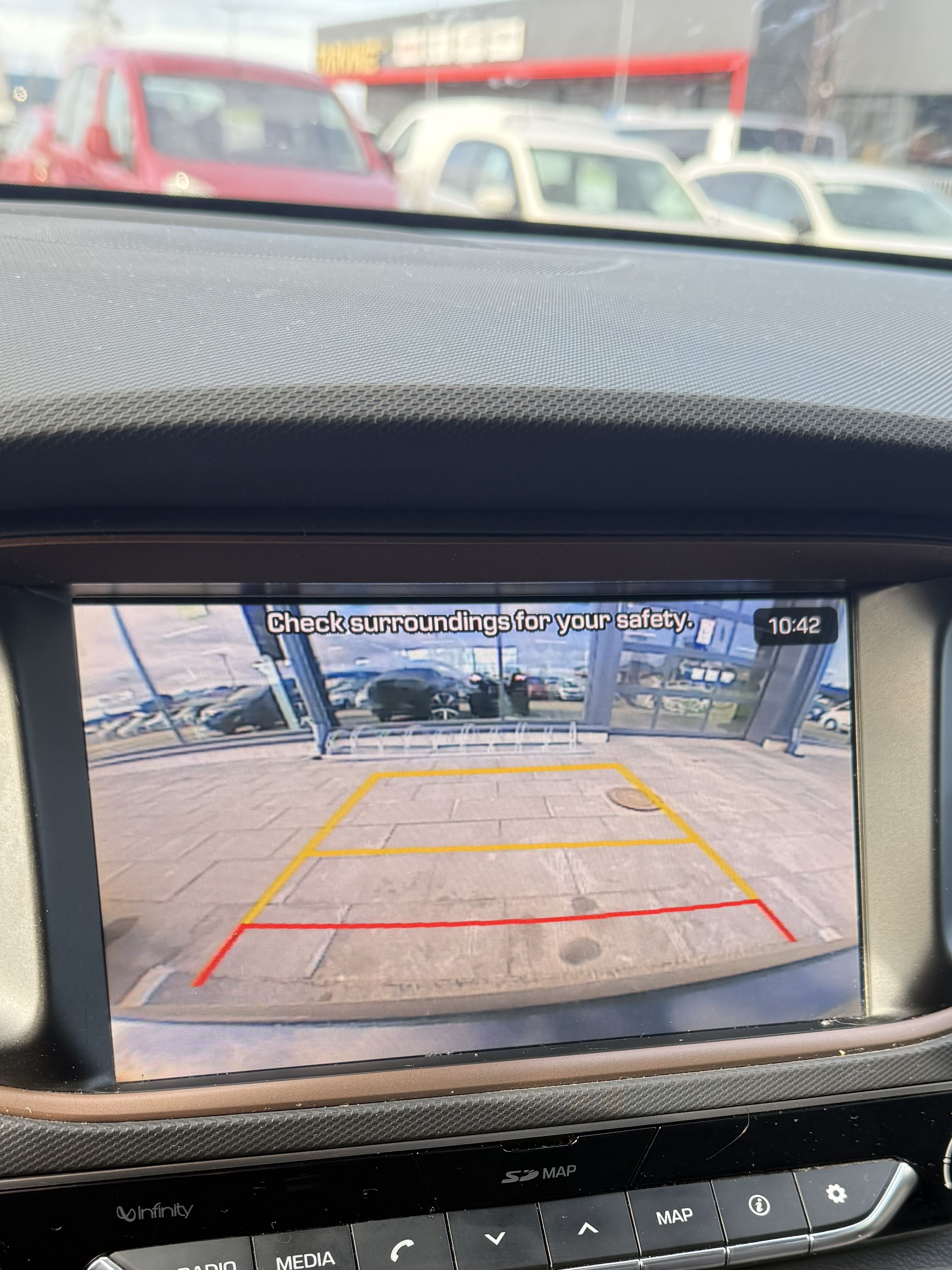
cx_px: 506
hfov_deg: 35.9
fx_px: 1467
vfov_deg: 44.4
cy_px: 1022
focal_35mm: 40
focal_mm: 6.76
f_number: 1.78
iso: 64
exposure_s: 1/171
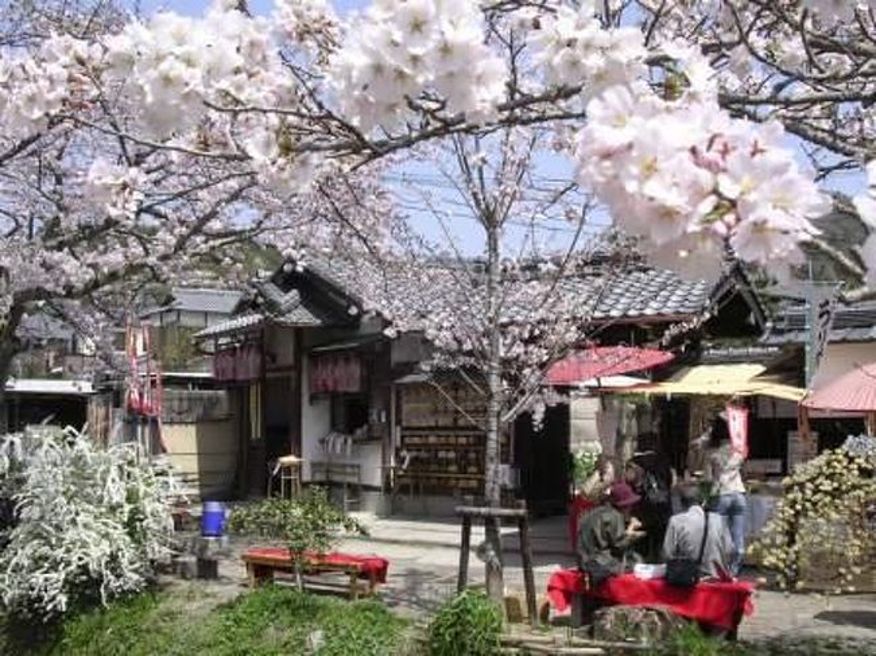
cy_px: 328
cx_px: 438
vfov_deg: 37.7
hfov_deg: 49.0
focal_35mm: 38
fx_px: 961
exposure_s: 1/249
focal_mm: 5.8
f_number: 5.6
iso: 100
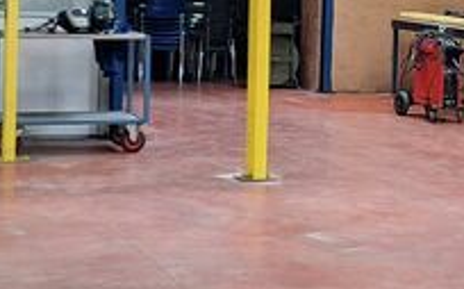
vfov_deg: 11.3
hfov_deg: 17.4
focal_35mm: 115
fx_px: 1453
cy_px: 34
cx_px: 539
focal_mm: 5.54
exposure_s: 1/50
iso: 160
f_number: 1.8
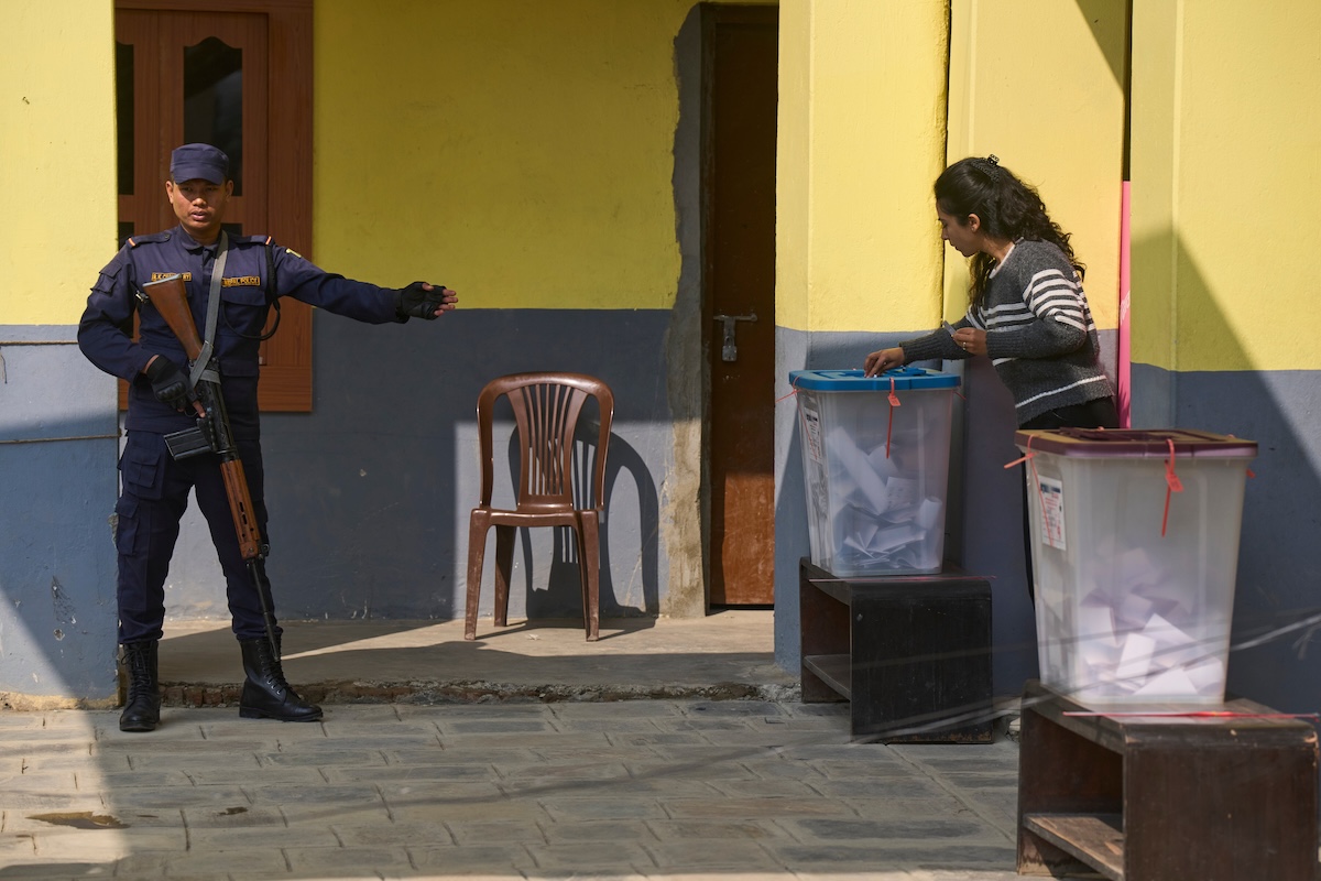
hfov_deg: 17.9
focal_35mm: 114
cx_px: 660
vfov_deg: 12.0
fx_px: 4183
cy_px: 440
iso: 400
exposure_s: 1/4000
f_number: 4
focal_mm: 114
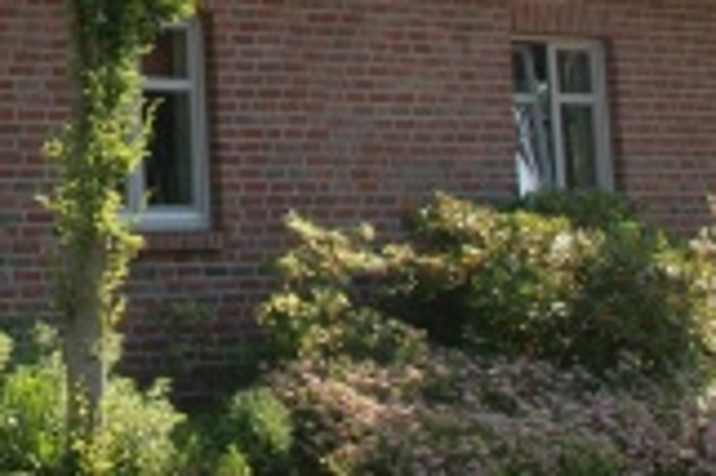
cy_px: -245
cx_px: -240
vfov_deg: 11.1
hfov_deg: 16.3
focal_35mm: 118
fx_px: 2344
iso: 100
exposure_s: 1/80
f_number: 8
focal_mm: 22
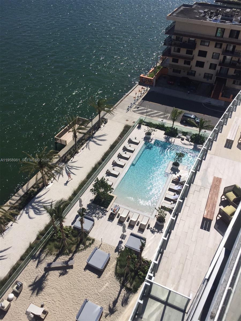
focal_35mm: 29
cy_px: 160
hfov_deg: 48.2
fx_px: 269
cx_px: 120
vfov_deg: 61.7
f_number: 2.2
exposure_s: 1/4950
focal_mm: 4.15
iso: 32
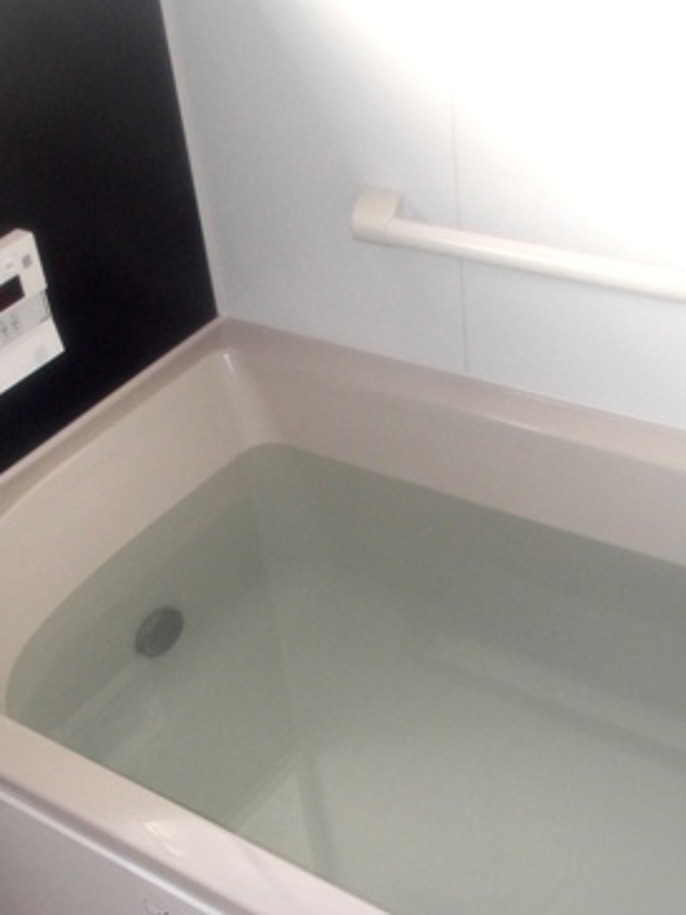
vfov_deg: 36.3
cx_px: 259
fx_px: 1348
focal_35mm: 51
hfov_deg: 28.5
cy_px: 729
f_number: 3.3
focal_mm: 4.1
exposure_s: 1/50
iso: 80
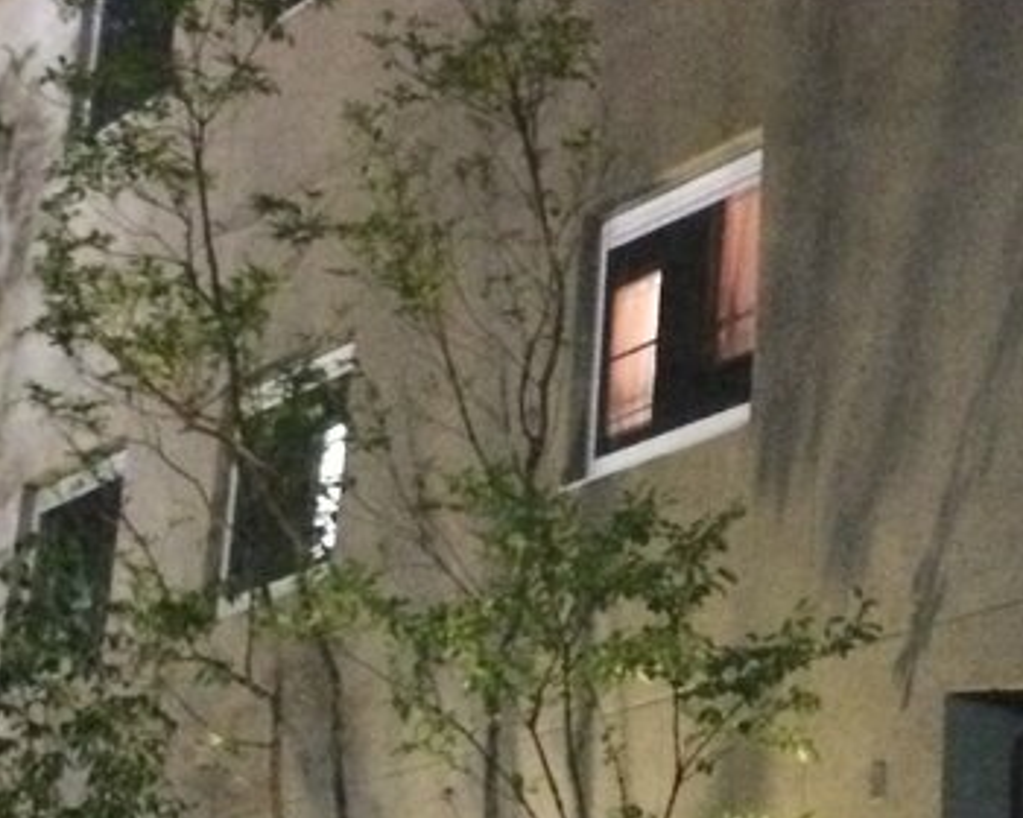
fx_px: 3240
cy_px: 333
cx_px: 979
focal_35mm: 107
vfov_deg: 14.4
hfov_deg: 17.6
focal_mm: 4.12
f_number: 2.2
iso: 2000
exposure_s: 1/15
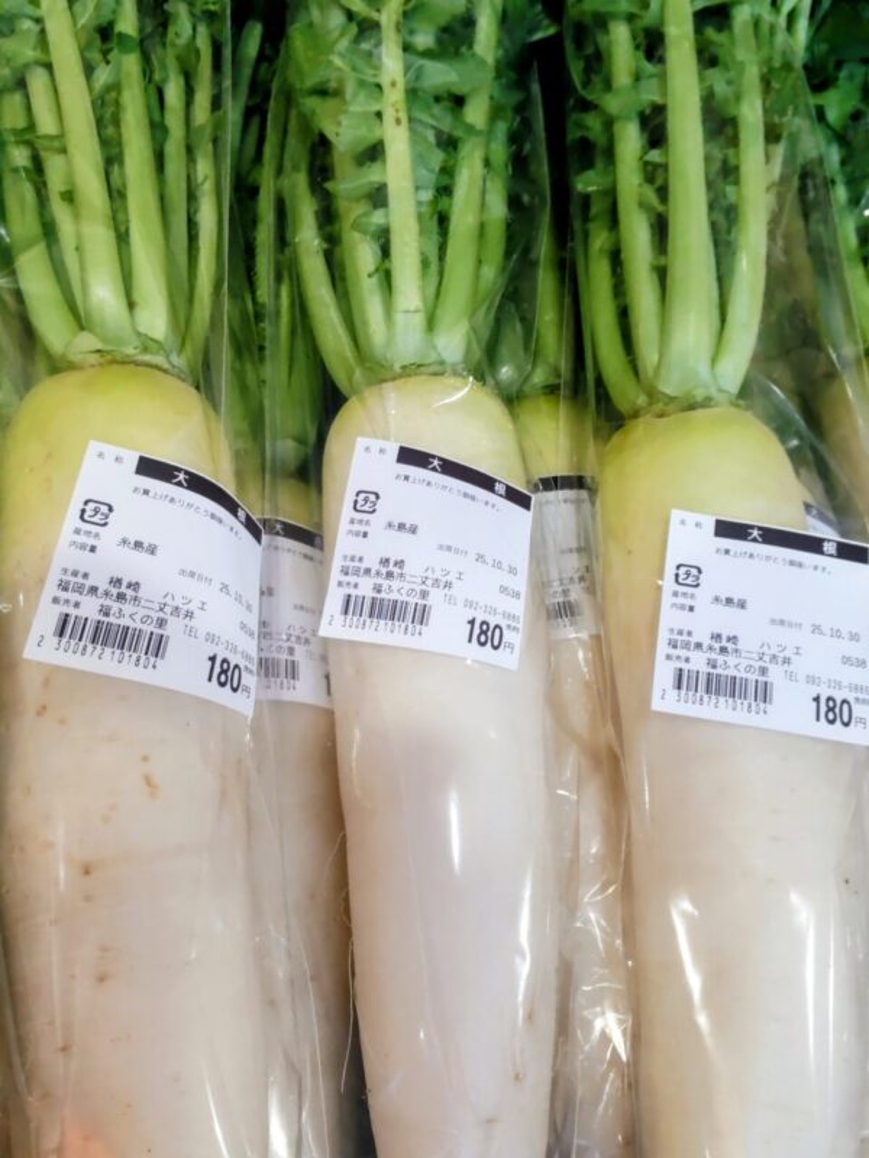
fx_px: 803
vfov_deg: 71.6
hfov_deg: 56.8
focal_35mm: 24
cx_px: 434
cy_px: 579
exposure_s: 1/60
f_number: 2
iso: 151
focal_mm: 3.43
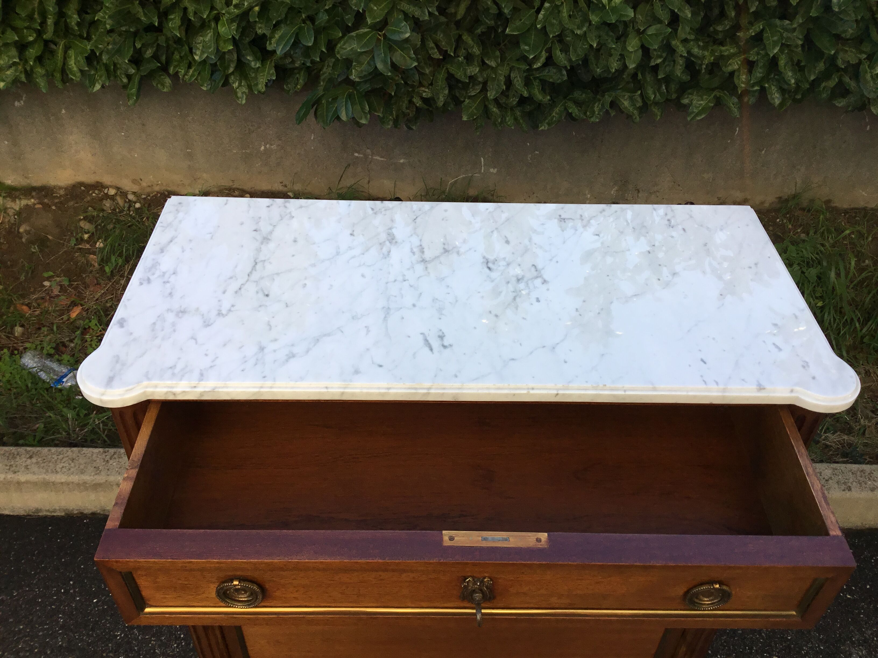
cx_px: 439
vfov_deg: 45.4
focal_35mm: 31
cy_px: 329
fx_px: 786
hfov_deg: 58.4
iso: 25
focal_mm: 3.3
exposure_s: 1/306
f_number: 2.4
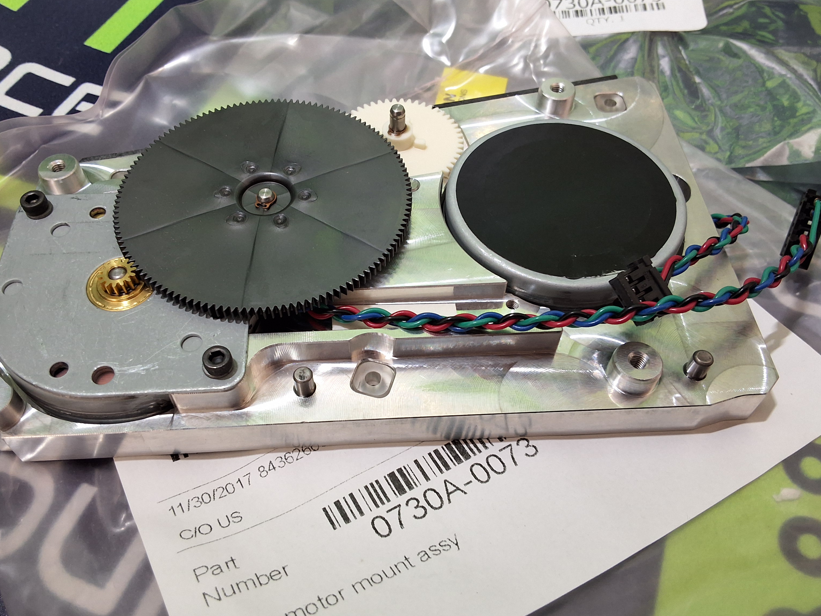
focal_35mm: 30
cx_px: 391
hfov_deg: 59.9
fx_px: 712
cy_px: 314
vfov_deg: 46.8
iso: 160
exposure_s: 1/40
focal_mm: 2.91
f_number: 1.9
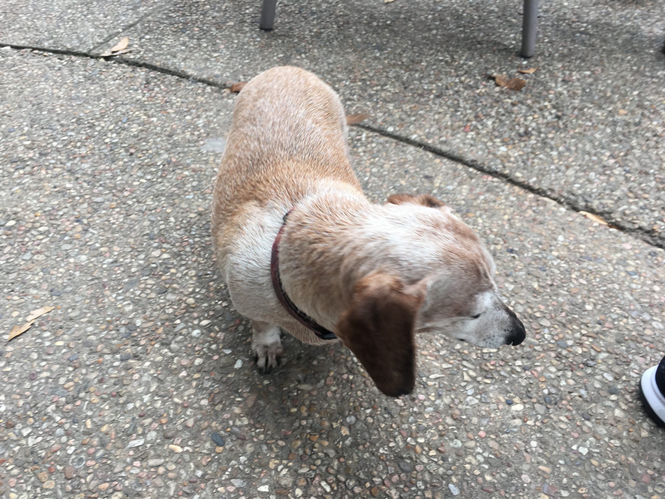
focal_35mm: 29
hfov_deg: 61.7
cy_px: 250
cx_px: 332
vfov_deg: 48.2
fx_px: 557
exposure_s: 1/120
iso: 32
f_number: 2.2
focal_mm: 4.15
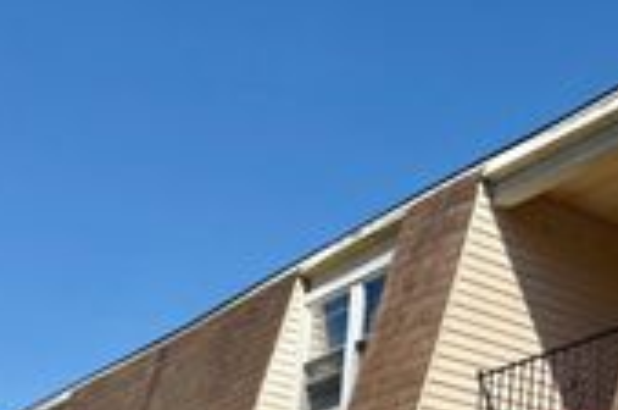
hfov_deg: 25.1
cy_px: 500
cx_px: 713
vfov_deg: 17.4
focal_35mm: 74
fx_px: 1268
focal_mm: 6.76
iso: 80
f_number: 1.78
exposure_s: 1/6711
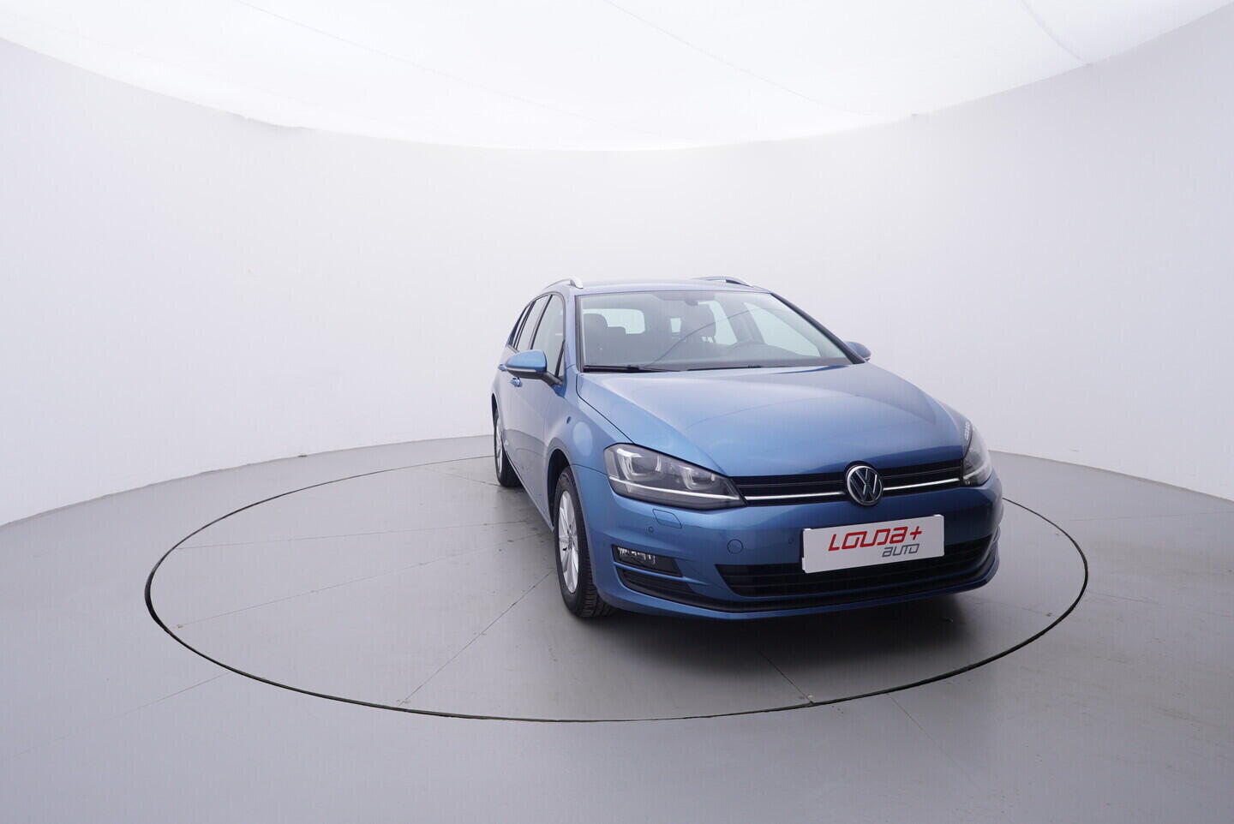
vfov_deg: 56.2
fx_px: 772
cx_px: 617
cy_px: 412
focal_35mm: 22
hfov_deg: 77.3
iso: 200
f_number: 5
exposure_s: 1/80
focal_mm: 15
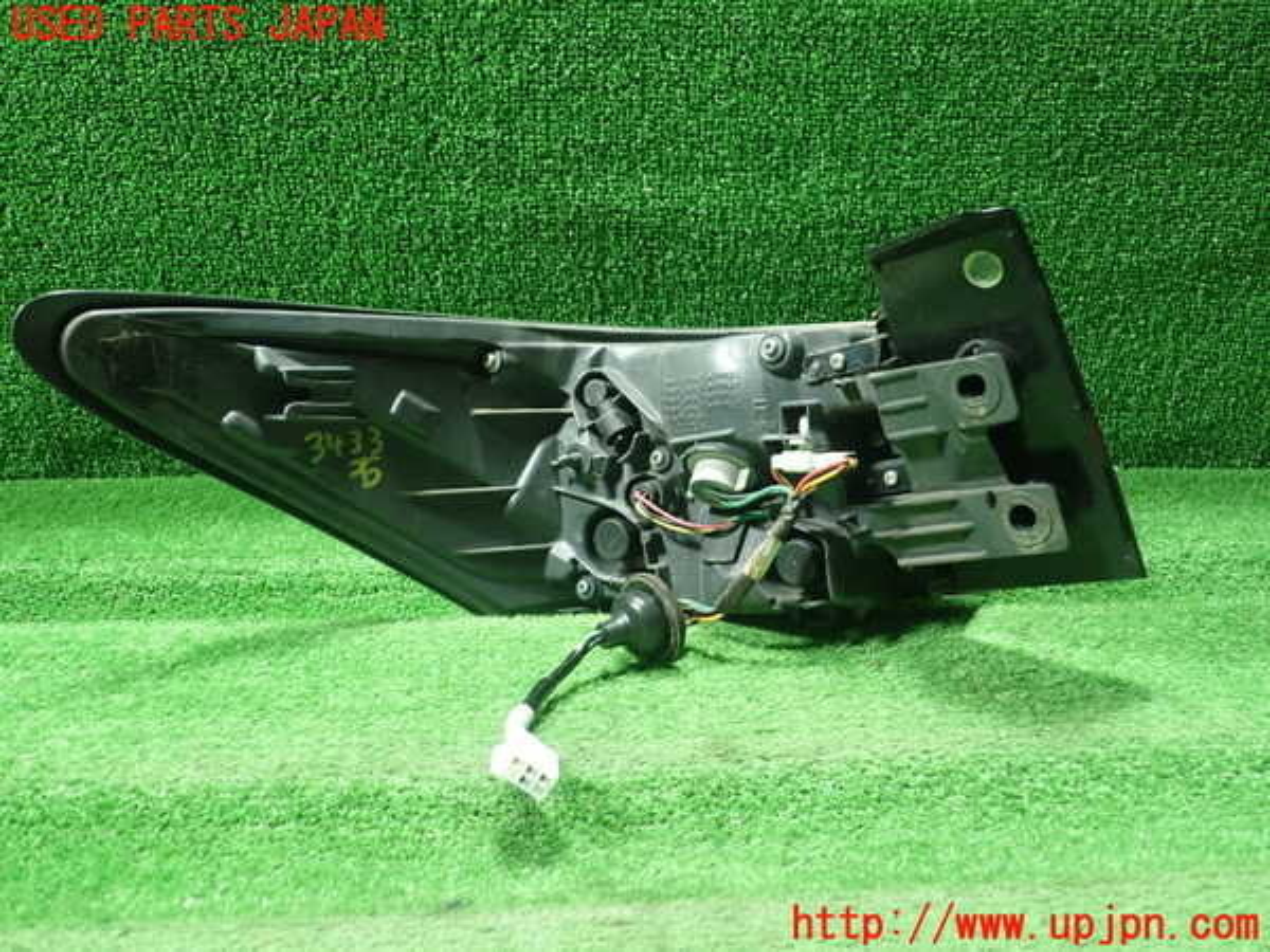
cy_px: 476
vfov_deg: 46.8
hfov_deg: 60.0
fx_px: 1101
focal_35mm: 30
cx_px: 635
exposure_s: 1/80
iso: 800
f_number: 2.3
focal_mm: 5.5
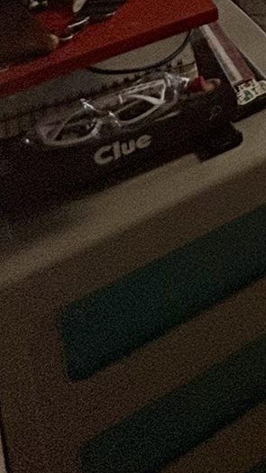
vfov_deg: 23.1
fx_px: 841
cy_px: -294
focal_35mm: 67
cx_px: 736
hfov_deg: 12.0
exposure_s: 1/60
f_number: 2.2
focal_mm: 2.22
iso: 160
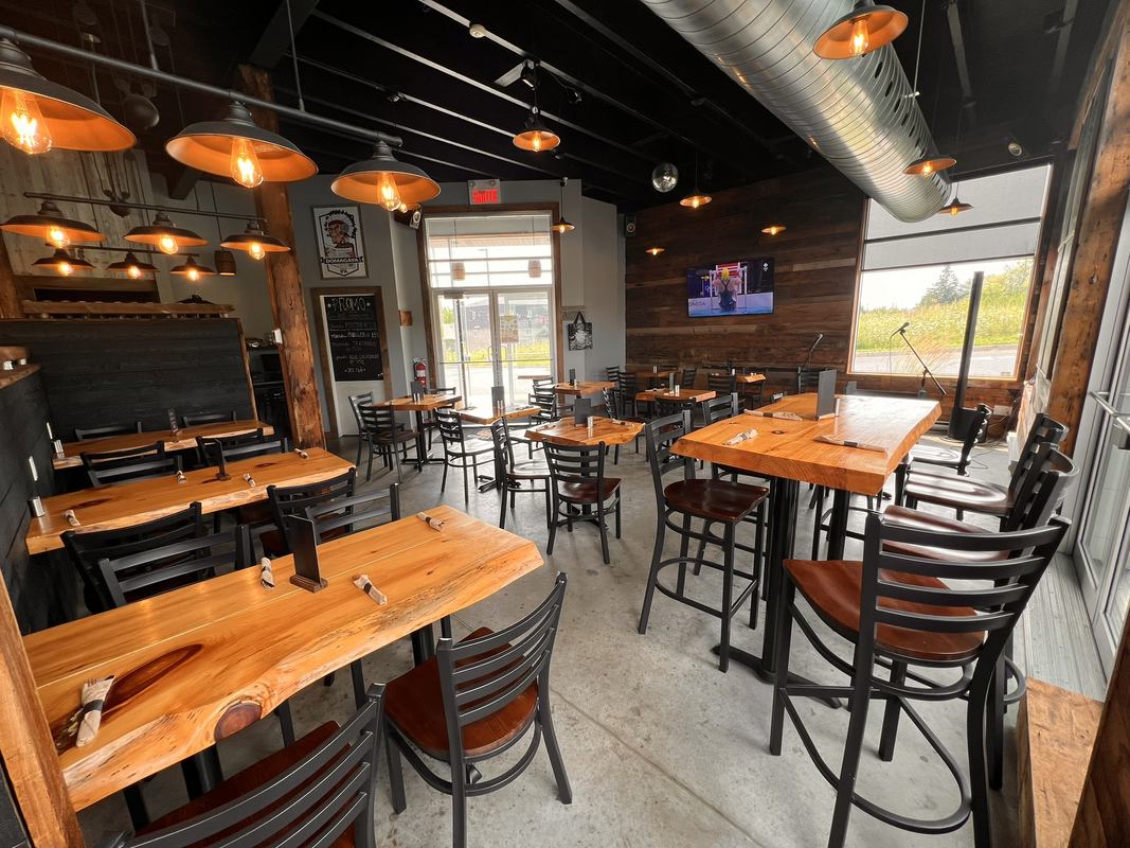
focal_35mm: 13
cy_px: 424
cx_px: 565
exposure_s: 1/99
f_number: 1.8
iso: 40
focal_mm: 1.57
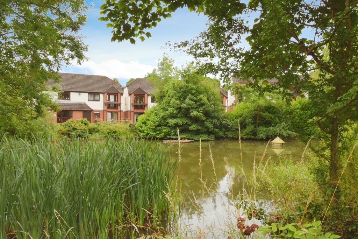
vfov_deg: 43.6
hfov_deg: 61.9
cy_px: 120
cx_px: 179
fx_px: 298
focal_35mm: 30
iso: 1000
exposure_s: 1/160
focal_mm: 20
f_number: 18
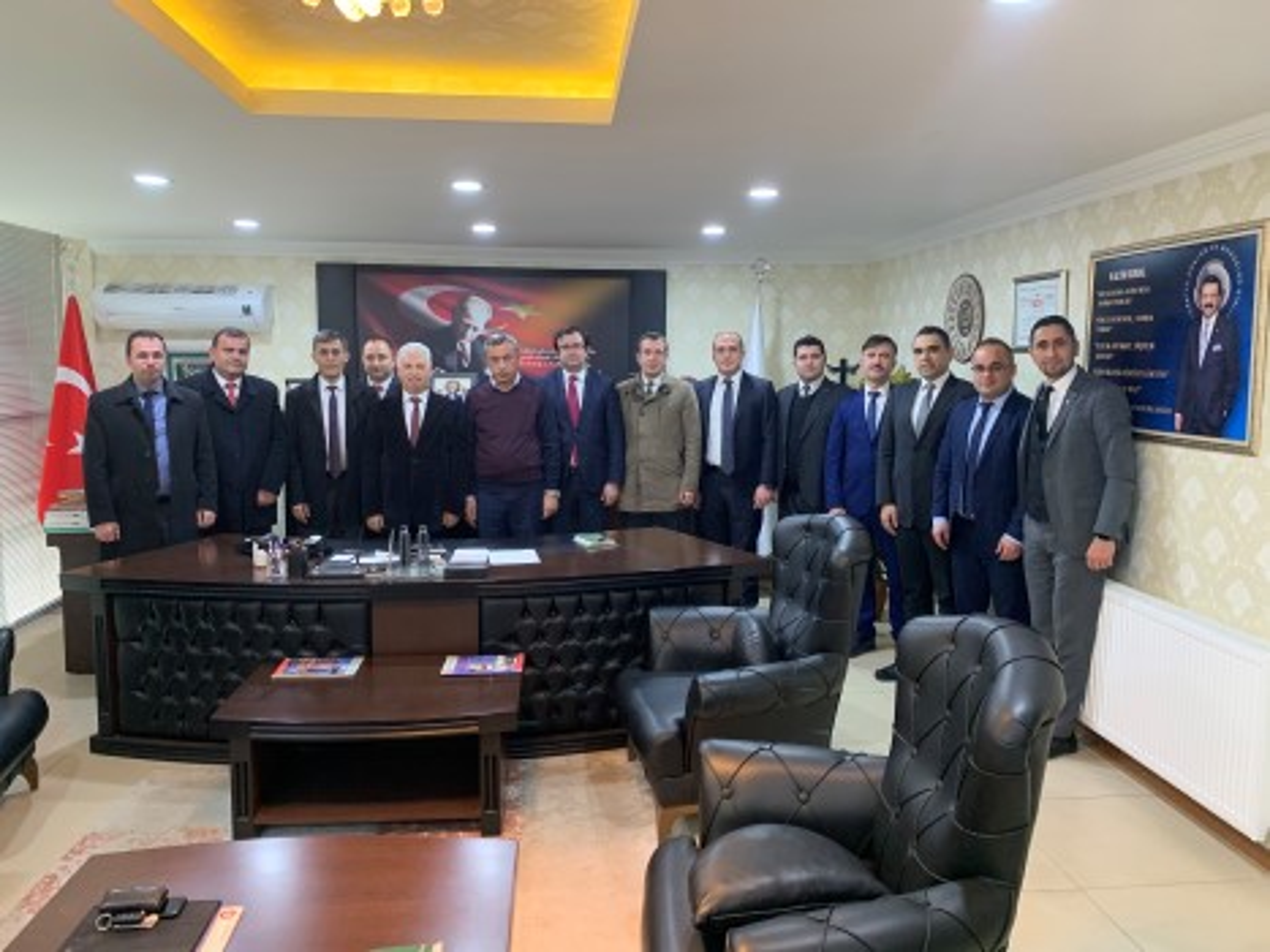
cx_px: 635
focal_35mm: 26
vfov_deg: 53.0
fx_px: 954
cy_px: 476
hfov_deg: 67.3
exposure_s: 1/50
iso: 125
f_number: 1.8
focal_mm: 4.25
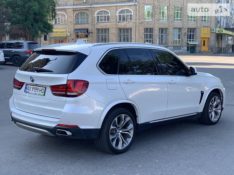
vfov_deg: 28.0
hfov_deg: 36.8
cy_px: 88
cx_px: 117
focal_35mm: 52
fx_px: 352
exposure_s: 1/156
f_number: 2.4
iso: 16
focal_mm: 6
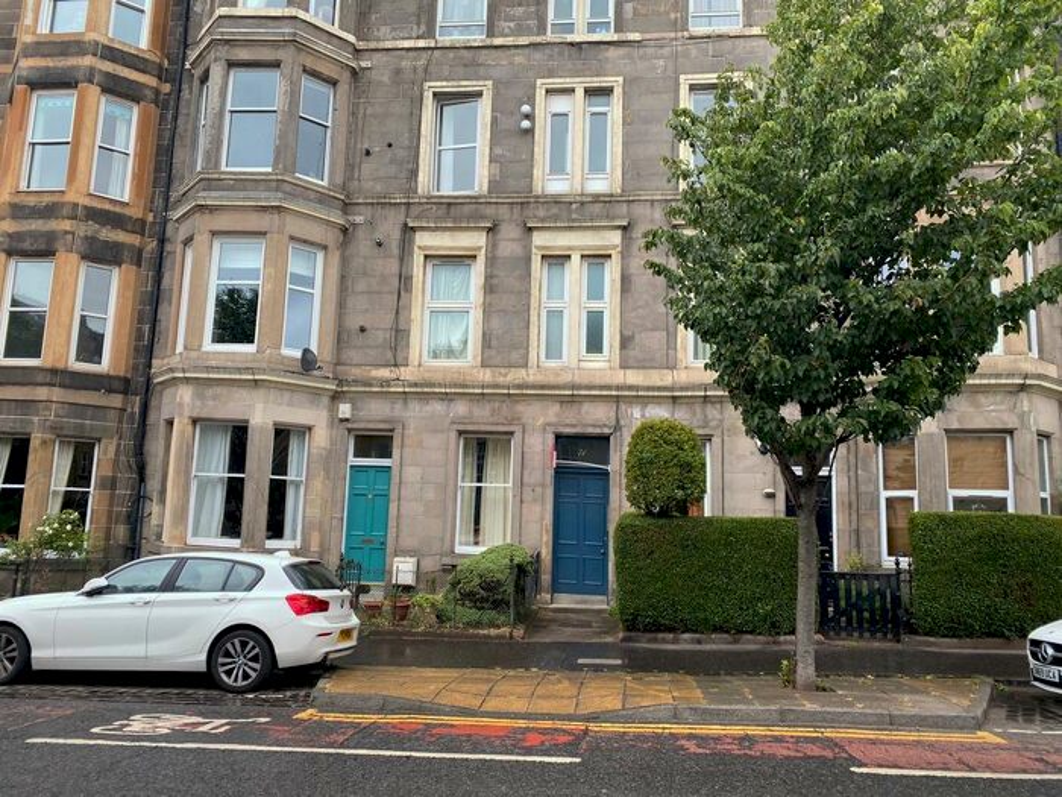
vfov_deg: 53.1
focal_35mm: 26
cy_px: 398
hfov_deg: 67.3
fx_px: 798
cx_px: 531
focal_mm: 4.25
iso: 32
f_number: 1.8
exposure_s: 1/267
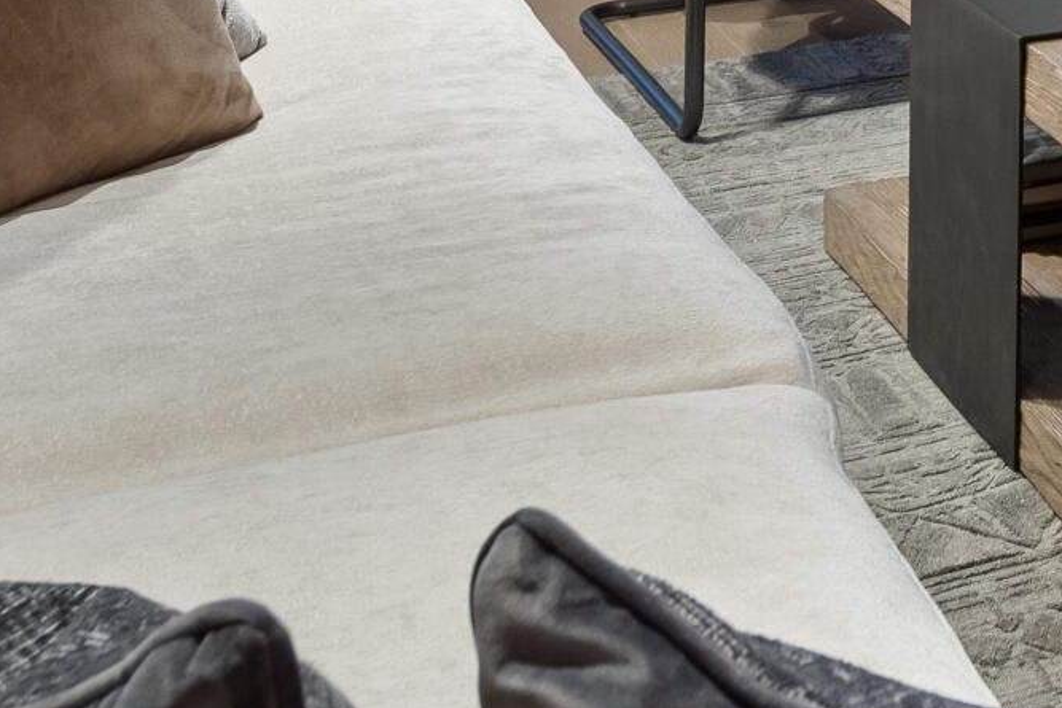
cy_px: -557
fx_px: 2655
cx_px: 1594
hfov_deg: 19.6
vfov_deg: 13.6
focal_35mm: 90
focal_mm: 20
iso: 640
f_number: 7.1
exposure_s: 1/1.25
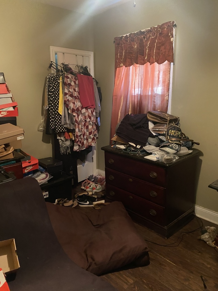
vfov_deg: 67.3
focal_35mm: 26
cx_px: 109
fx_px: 218
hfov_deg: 53.1
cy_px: 146
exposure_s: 1/30
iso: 1000
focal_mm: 4.25
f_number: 1.8
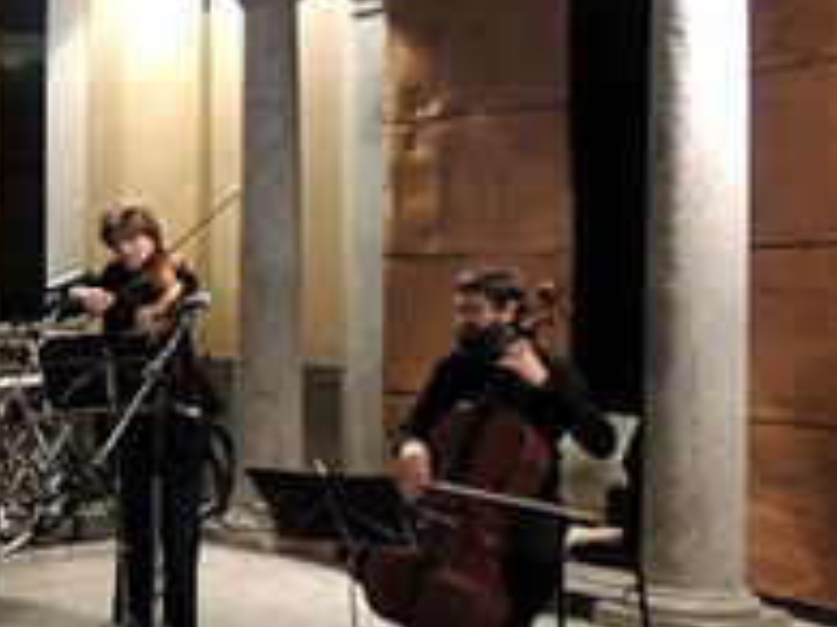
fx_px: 1426
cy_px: 477
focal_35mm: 59
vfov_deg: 24.5
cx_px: -99
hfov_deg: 29.3
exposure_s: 1/6
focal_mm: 4.3
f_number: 3
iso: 800
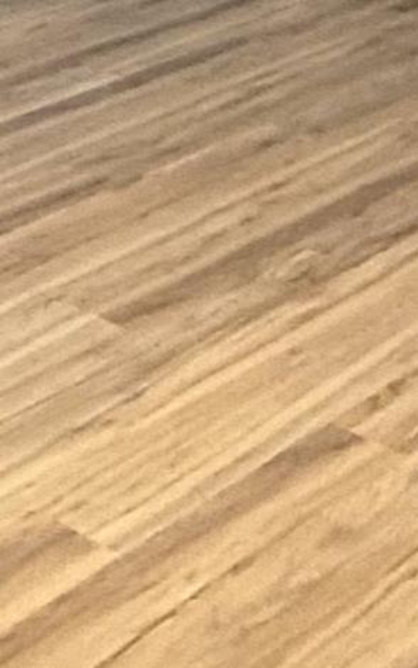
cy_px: -341
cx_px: 637
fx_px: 1767
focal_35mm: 97
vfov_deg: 18.8
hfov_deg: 12.8
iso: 500
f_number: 2.2
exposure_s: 1/60
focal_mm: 2.22
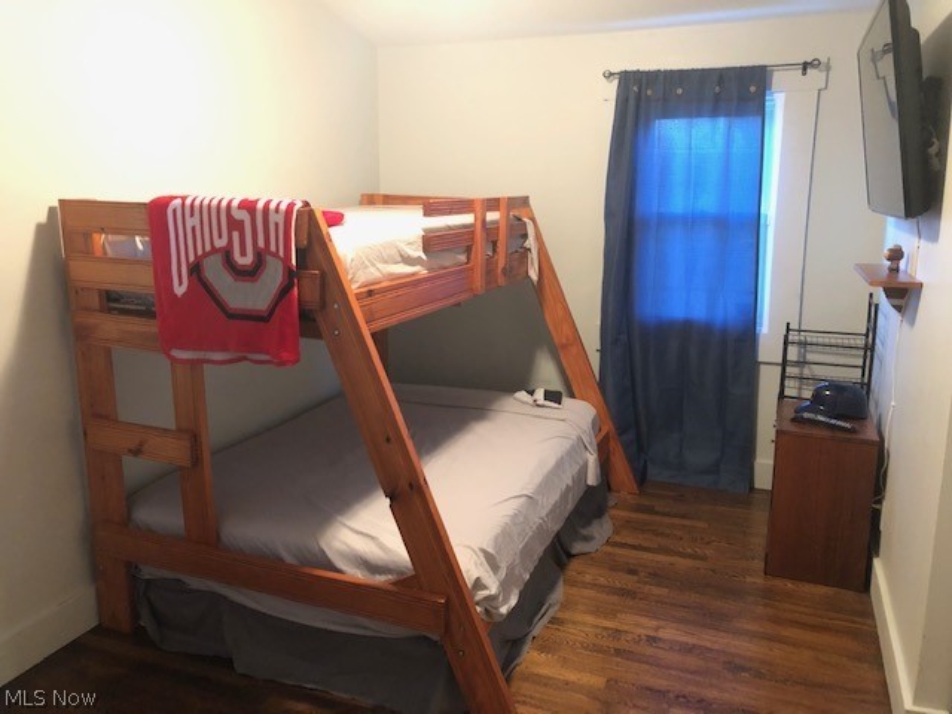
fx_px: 770
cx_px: 476
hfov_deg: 63.4
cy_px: 357
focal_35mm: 28
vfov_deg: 49.7
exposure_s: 1/4
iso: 125
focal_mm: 3.99
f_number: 1.8
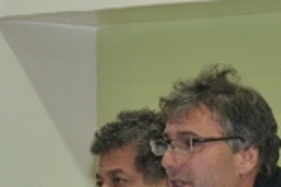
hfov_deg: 4.6
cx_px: 390
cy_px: 193
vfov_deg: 3.0
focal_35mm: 450
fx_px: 3509
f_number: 5.6
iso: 1100
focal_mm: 102
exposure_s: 1/60
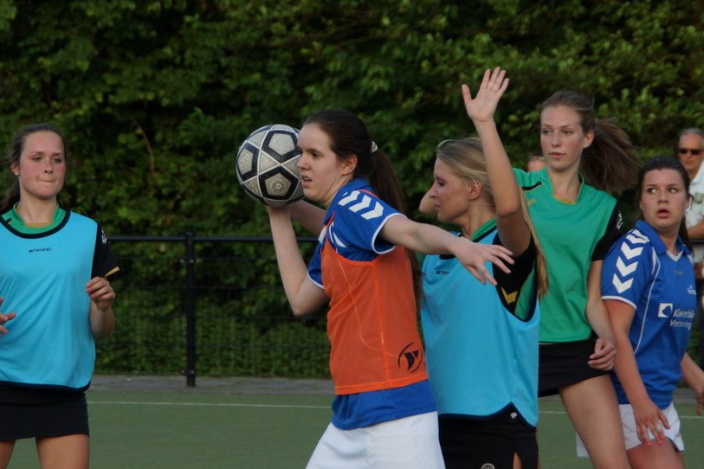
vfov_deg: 7.3
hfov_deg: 10.9
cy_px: 221
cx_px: 287
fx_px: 3696
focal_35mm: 189
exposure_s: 1/500
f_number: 5.6
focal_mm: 100
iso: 400
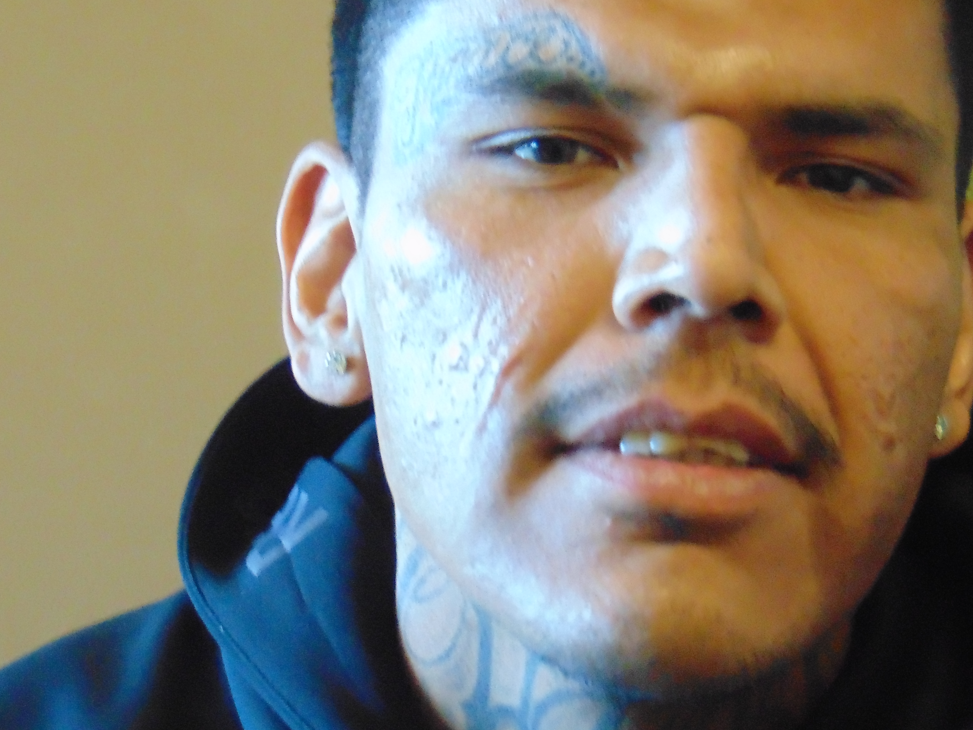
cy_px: 302
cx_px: 560
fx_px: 5087
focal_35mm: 181
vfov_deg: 8.2
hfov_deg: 10.9
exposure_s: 1/30
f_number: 4
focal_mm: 23.9
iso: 800
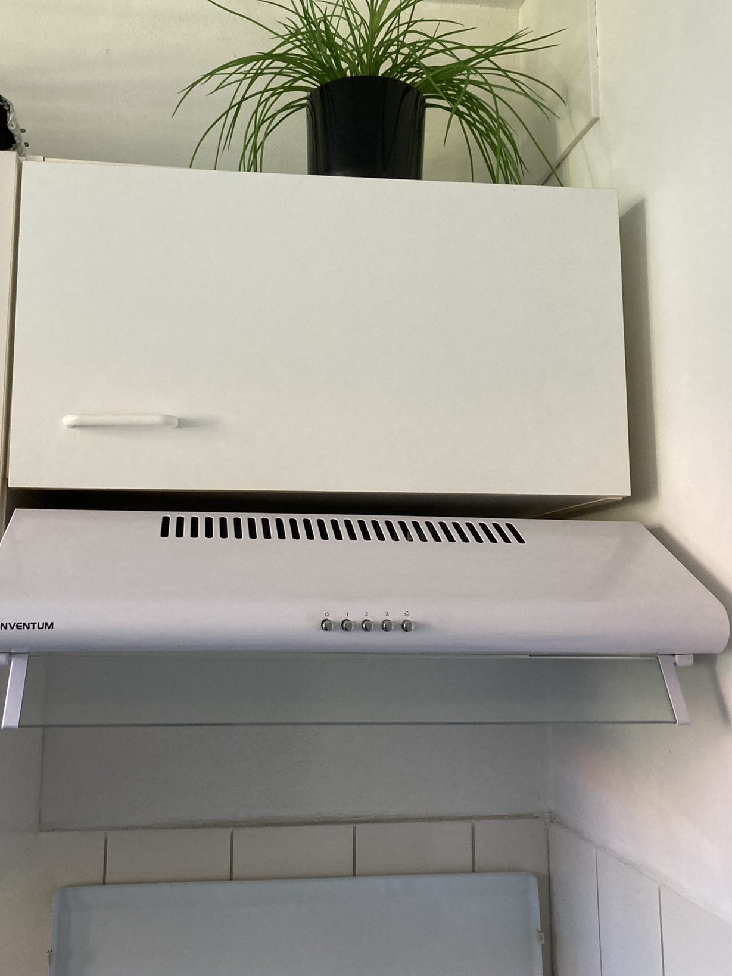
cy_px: 468
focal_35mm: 35
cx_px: 309
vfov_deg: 52.6
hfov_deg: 40.6
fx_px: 987
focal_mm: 3.99
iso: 160
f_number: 1.8
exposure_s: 1/60
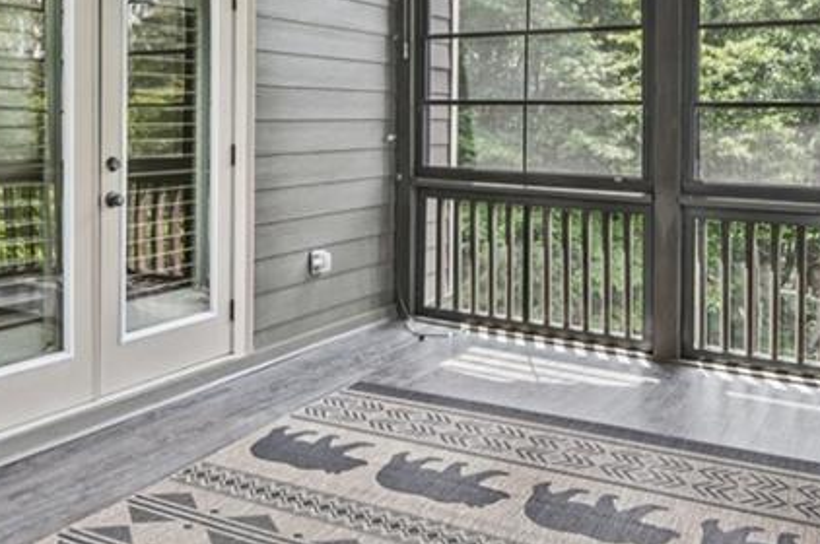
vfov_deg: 37.1
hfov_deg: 55.6
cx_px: 474
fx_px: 773
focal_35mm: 34
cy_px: 90
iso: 320
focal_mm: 14
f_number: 8
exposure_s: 1/15
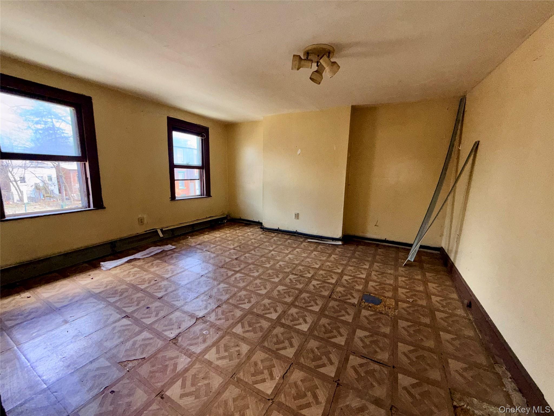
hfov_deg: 102.1
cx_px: 277
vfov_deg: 85.7
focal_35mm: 14
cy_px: 208
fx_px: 224
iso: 80
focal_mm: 2.22
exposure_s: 1/122
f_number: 2.2
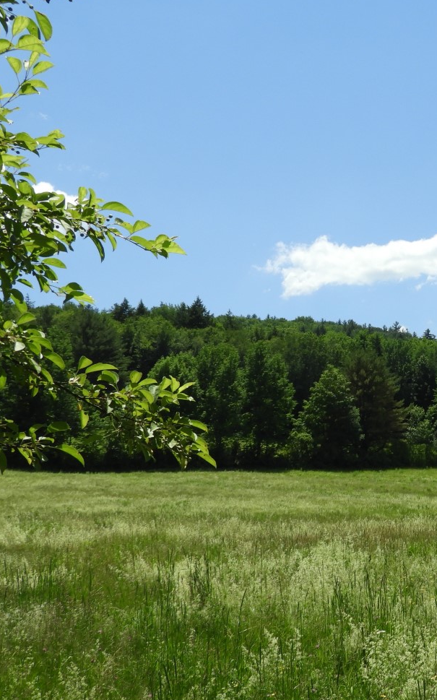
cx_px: 504
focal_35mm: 52
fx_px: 992
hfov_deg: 23.1
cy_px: 371
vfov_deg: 38.9
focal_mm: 5.9
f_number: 3.6
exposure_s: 1/1250
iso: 100
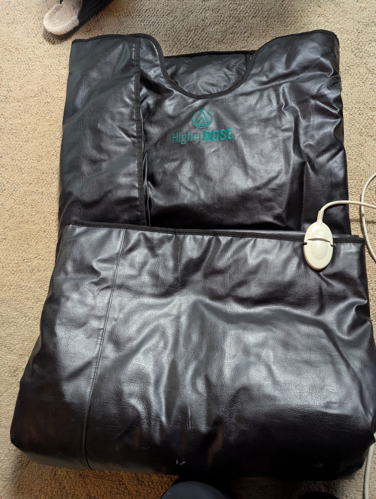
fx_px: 347
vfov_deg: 71.5
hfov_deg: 57.0
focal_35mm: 24
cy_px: 250
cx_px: 188
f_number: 1.85
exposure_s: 1/59
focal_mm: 6.81
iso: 1006
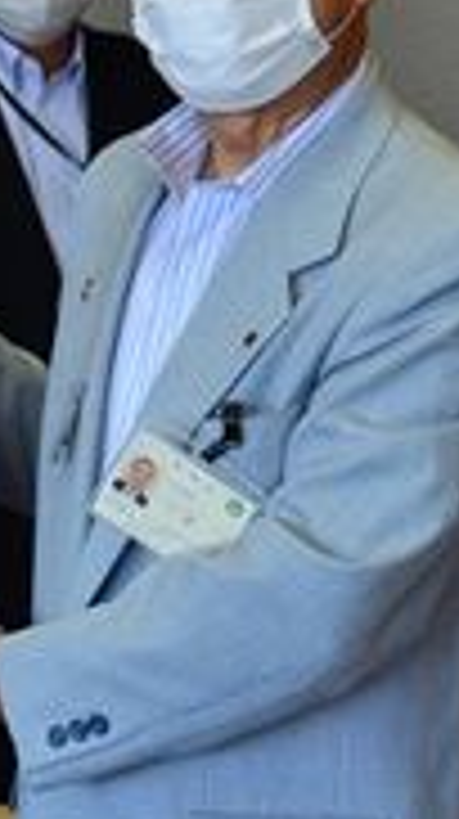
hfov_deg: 6.3
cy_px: 254
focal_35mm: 190
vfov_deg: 11.3
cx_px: -198
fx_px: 4123
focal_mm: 44
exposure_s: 1/200
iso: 800
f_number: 7.1
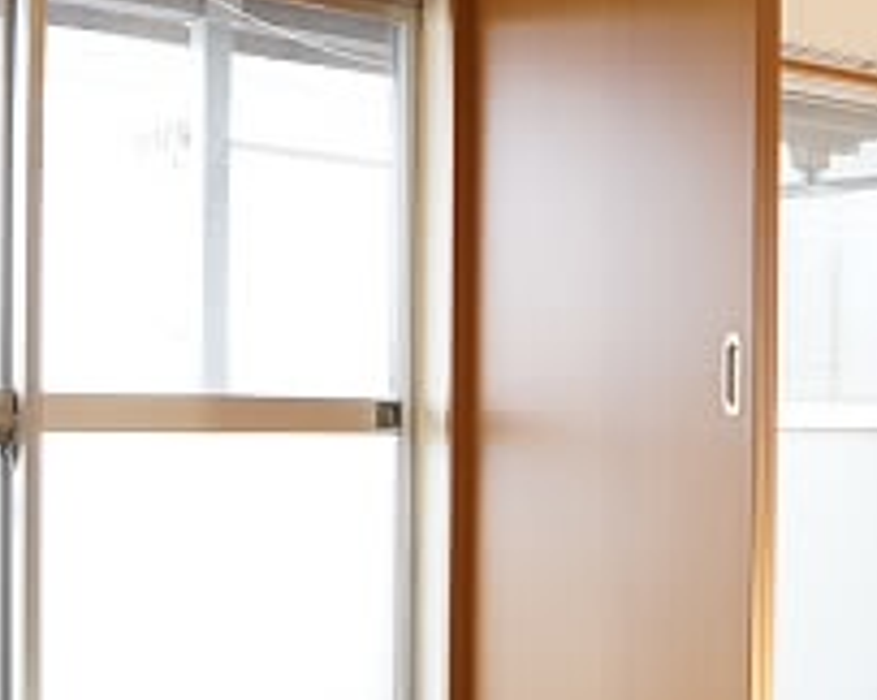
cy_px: 467
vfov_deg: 21.4
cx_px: 704
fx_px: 1841
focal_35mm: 71
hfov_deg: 26.3
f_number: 4
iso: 500
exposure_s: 1/160
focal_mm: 16
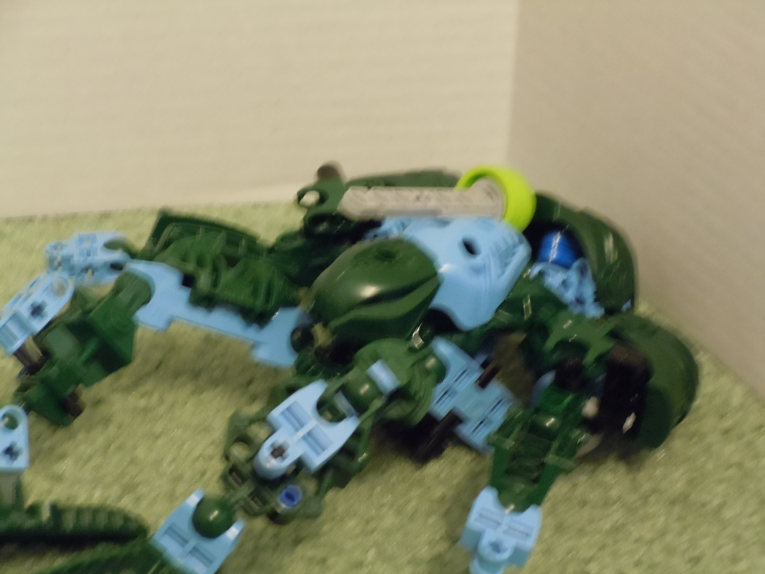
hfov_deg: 16.4
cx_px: 382
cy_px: 287
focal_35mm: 120
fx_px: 2652
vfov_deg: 12.3
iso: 800
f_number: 5.4
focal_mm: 21.5
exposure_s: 1/2.5
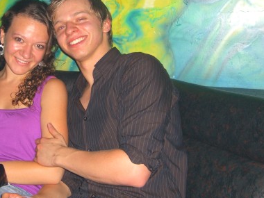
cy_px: 85
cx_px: 63
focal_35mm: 60
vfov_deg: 24.4
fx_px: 458
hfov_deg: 31.6
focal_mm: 7.9
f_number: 2.8
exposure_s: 1/60
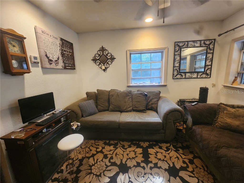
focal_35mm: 13
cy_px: 92
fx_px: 92
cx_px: 122
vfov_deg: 89.9
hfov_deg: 106.2
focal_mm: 2.2
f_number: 2.2
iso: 320
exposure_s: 1/30
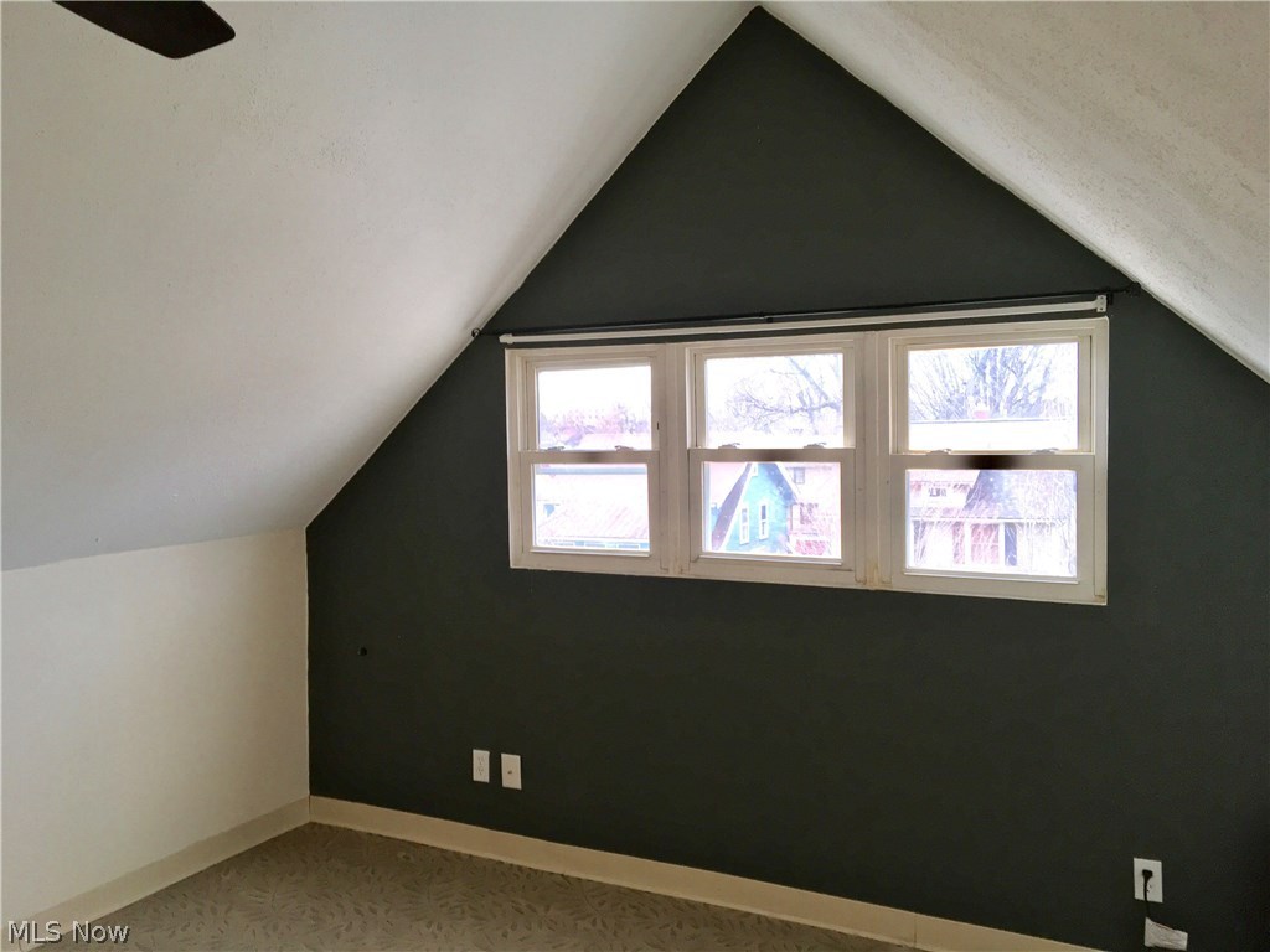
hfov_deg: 61.7
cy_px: 476
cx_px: 635
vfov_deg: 48.2
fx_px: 1064
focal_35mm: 29
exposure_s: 1/30
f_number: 2.2
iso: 100
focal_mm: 4.15
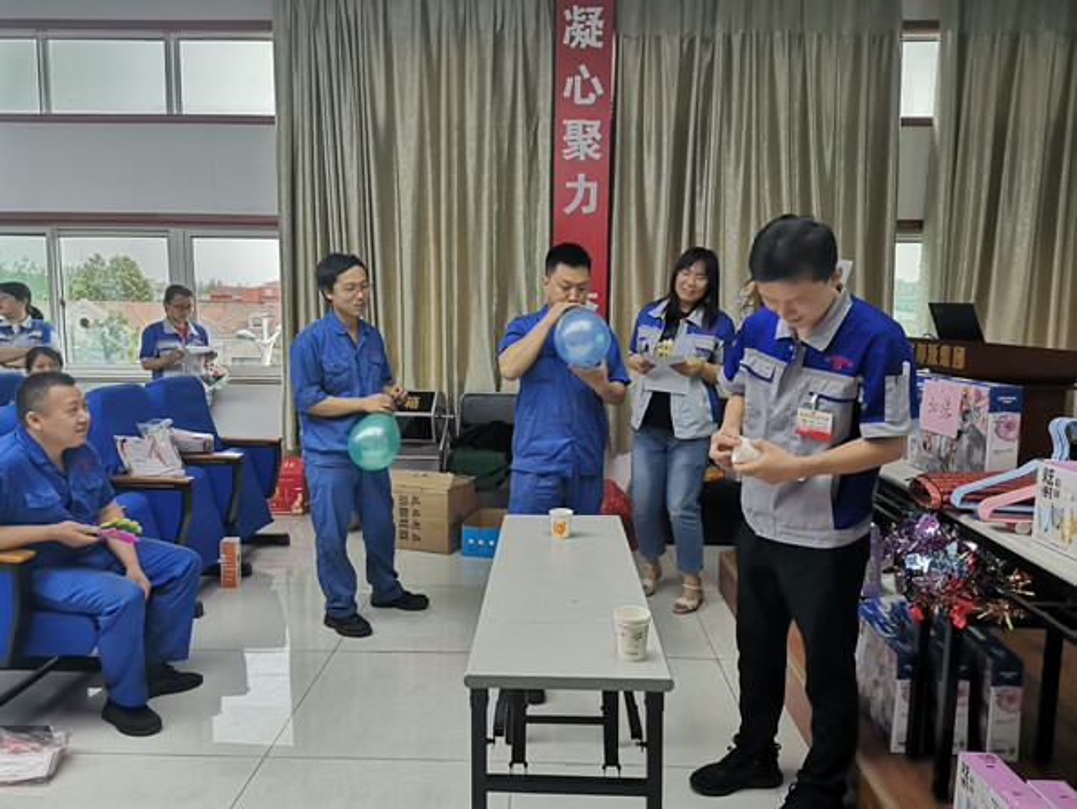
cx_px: 538
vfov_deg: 53.1
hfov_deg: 67.3
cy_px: 404
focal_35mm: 26
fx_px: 809
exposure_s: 1/50
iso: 800
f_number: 1.8
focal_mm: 4.75
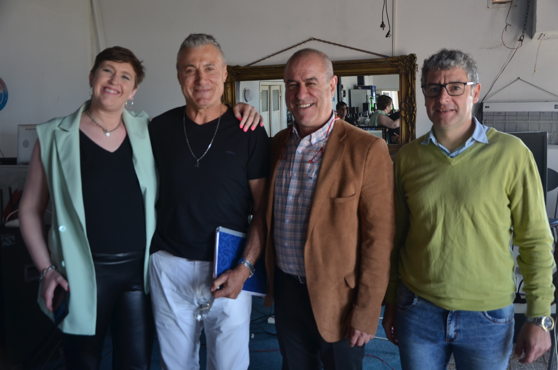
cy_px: 185
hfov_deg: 57.3
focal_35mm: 33
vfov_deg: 39.8
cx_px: 279
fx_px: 510
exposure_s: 1/80
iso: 320
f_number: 4
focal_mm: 22
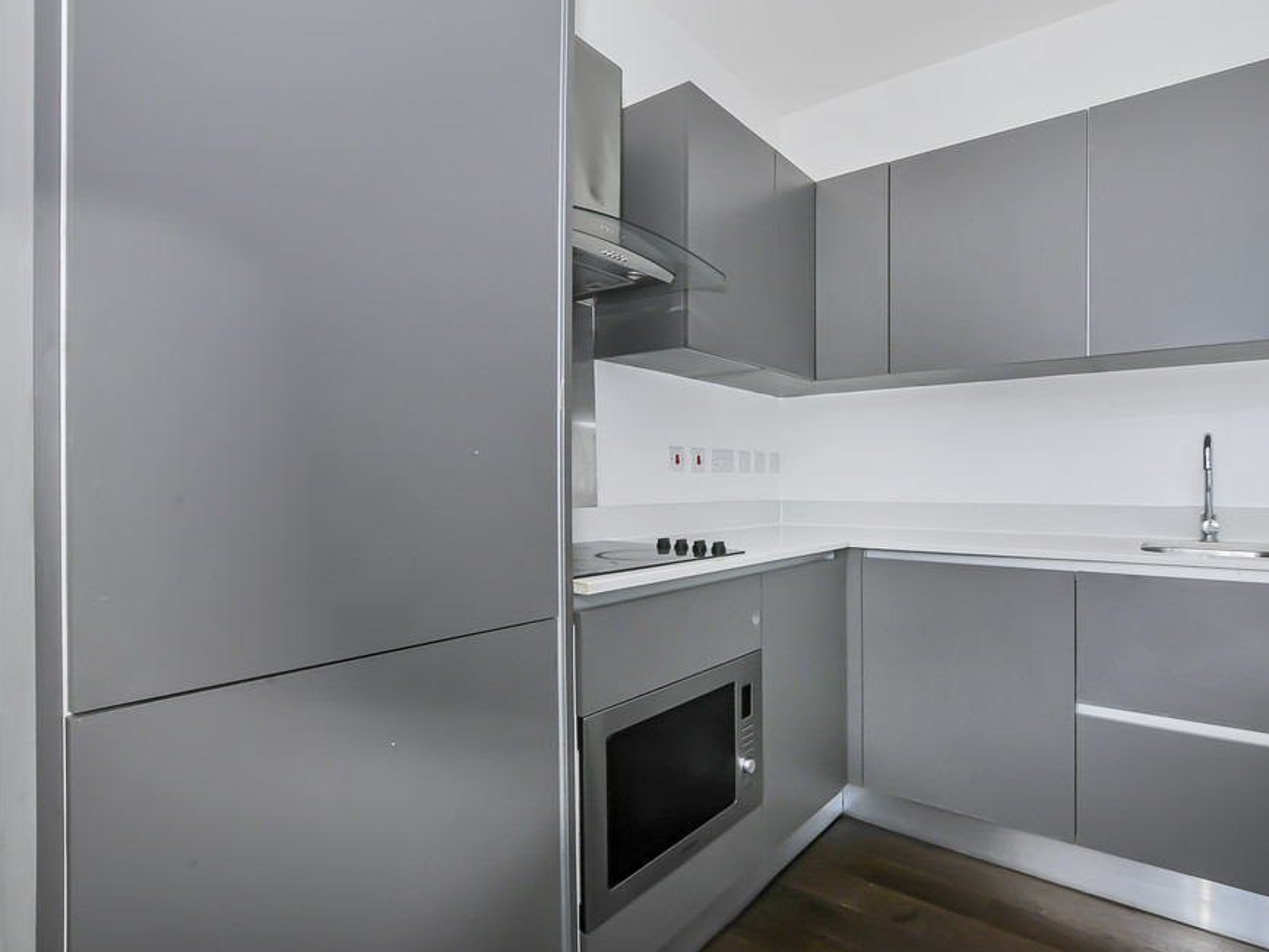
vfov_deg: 74.7
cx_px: 747
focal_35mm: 17
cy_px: 475
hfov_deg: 90.1
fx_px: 623
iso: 250
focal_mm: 10
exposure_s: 1/20
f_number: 14
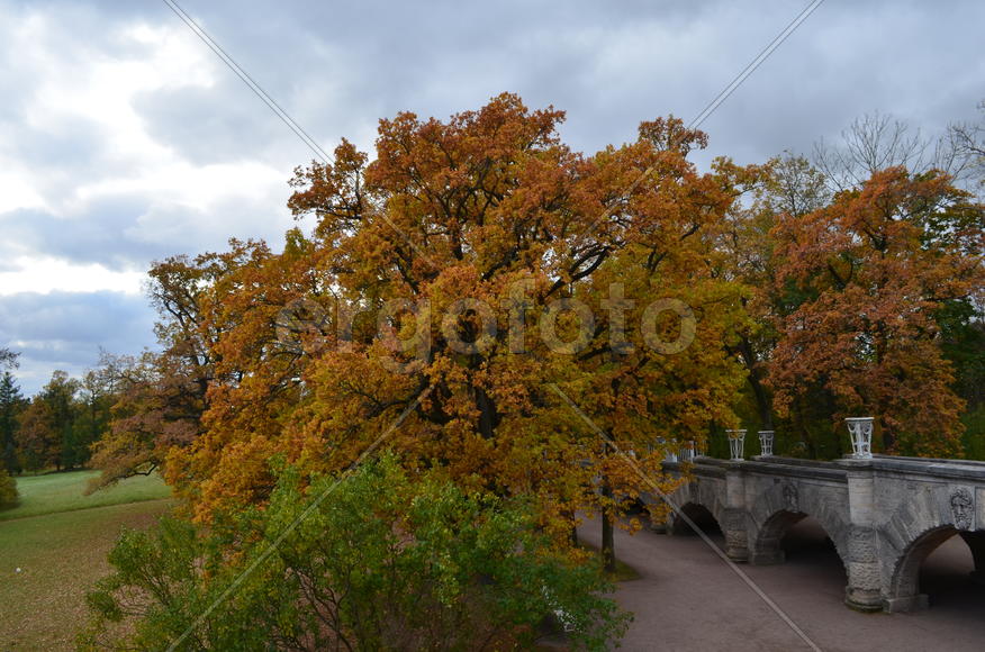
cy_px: 326
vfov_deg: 47.7
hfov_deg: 67.5
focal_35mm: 27
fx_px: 737
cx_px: 492
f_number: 11
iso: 200
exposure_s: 1/100
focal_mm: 18
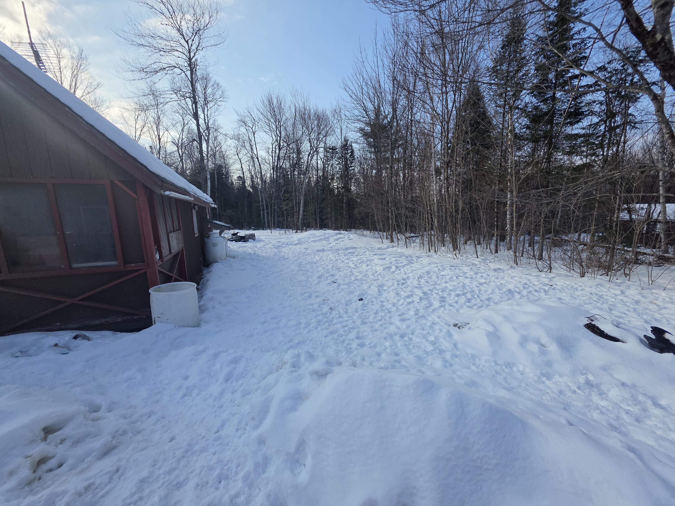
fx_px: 253
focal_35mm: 13
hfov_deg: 106.2
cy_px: 253
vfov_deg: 89.9
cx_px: 338
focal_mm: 2.2
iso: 40
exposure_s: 1/2000
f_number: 1.9
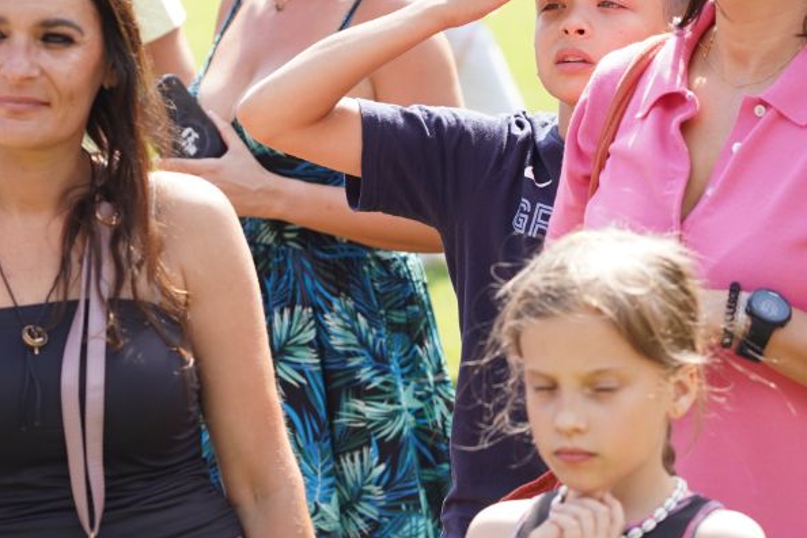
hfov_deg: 9.3
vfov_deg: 6.2
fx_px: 4954
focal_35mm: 221
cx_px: 397
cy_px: 108
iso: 250
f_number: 4.5
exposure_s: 1/400
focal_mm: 101
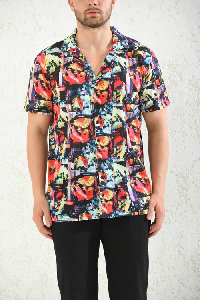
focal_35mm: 200
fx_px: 1667
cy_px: 150
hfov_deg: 6.9
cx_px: 100
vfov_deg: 10.3
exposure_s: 1/160
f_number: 7.1
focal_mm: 200
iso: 125
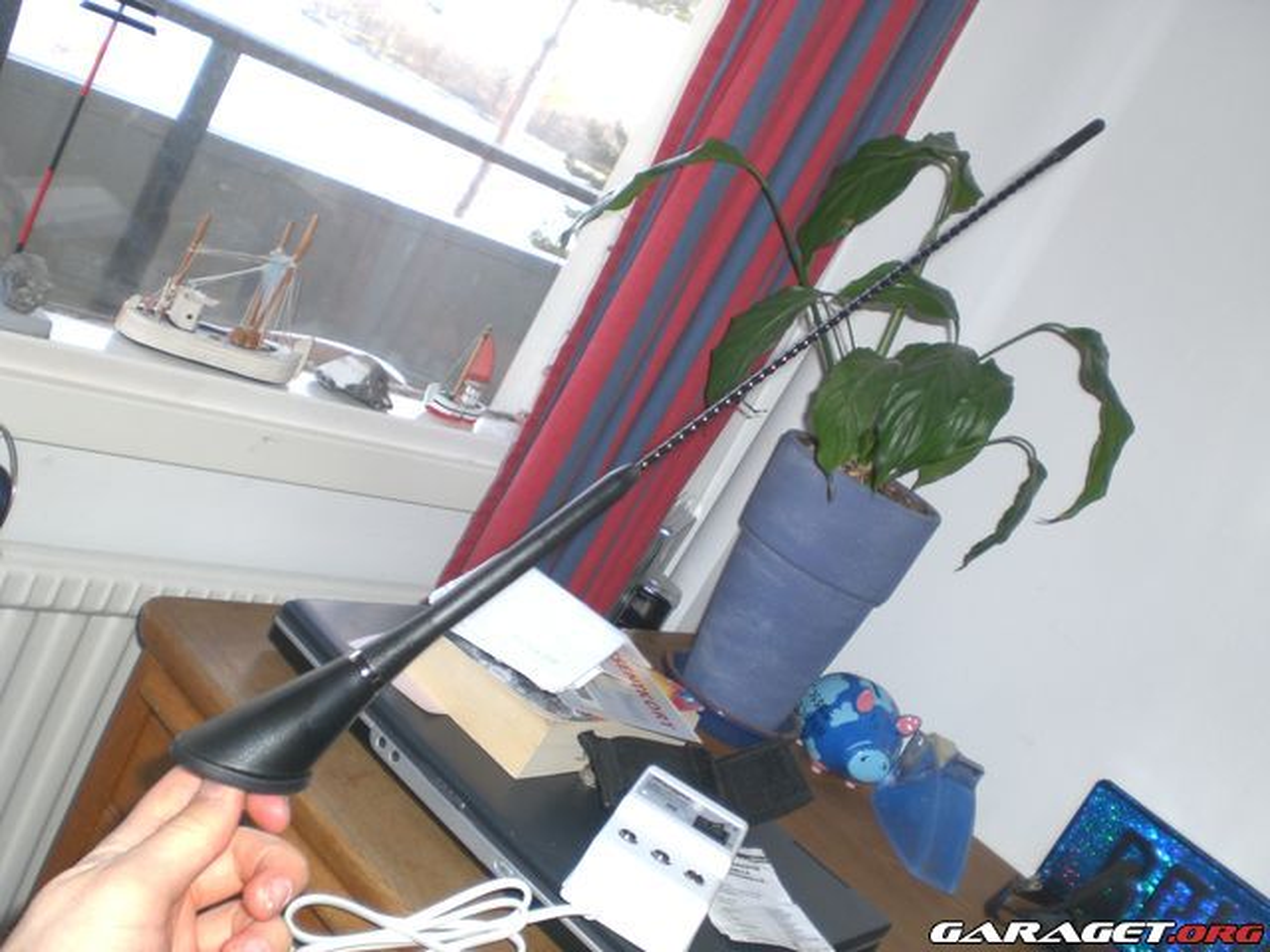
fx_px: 1394
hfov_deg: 49.0
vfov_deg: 37.7
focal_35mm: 38
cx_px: 635
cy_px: 476
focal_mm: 6.3
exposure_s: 1/60
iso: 100
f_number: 3.1
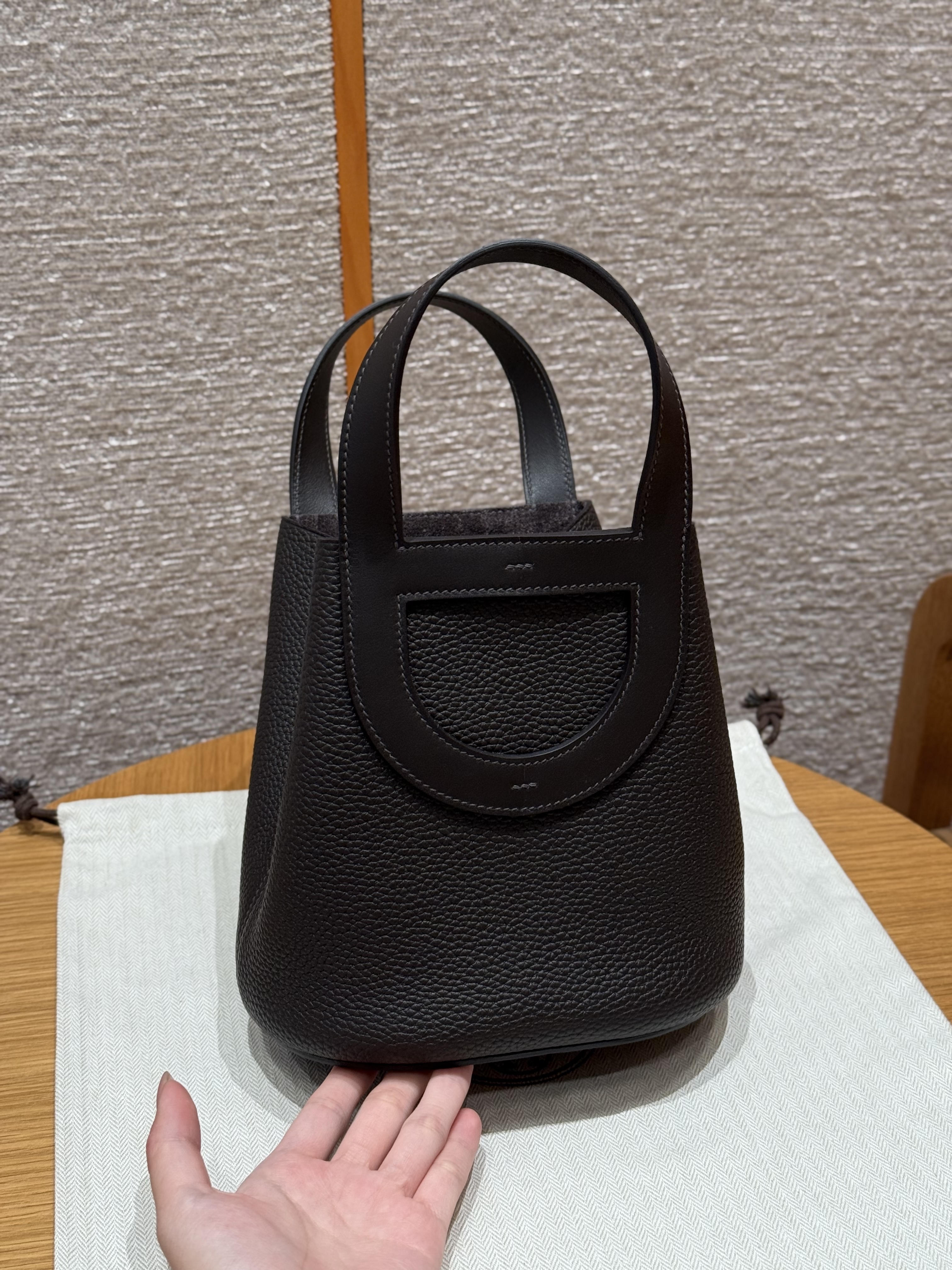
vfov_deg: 39.7
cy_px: 635
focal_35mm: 48
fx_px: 1760
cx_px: 476
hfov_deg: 30.3
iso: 100
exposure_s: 1/100
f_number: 1.78
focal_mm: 6.76
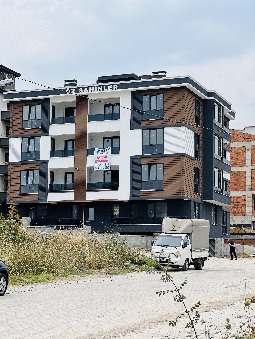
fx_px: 756
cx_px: 128
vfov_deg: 25.3
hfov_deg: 19.1
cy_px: 170
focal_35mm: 77
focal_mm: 9
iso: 25
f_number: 2.8
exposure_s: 1/222
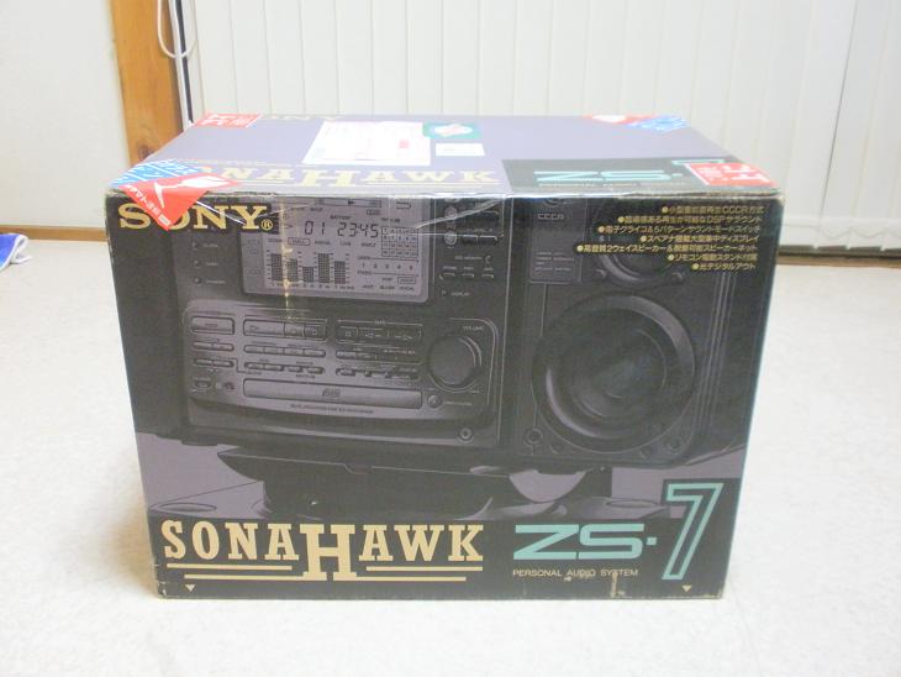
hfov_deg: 50.1
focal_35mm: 37
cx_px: 450
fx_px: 963
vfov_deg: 38.7
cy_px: 338
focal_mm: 6.6
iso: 200
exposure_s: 1/8
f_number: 3.5
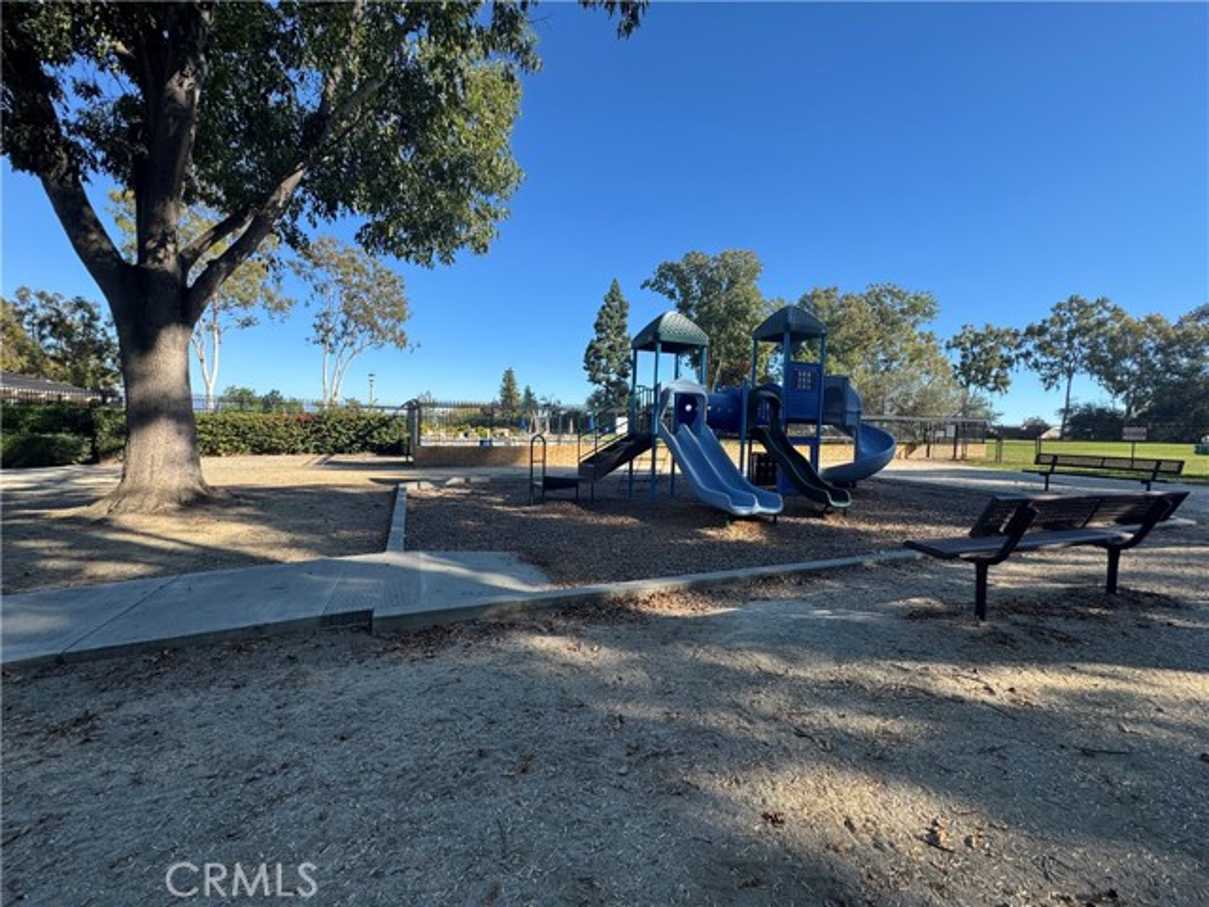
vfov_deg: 85.7
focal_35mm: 14
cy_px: 454
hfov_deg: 102.1
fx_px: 489
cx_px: 604
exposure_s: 1/779
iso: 40
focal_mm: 2.22
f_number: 2.2
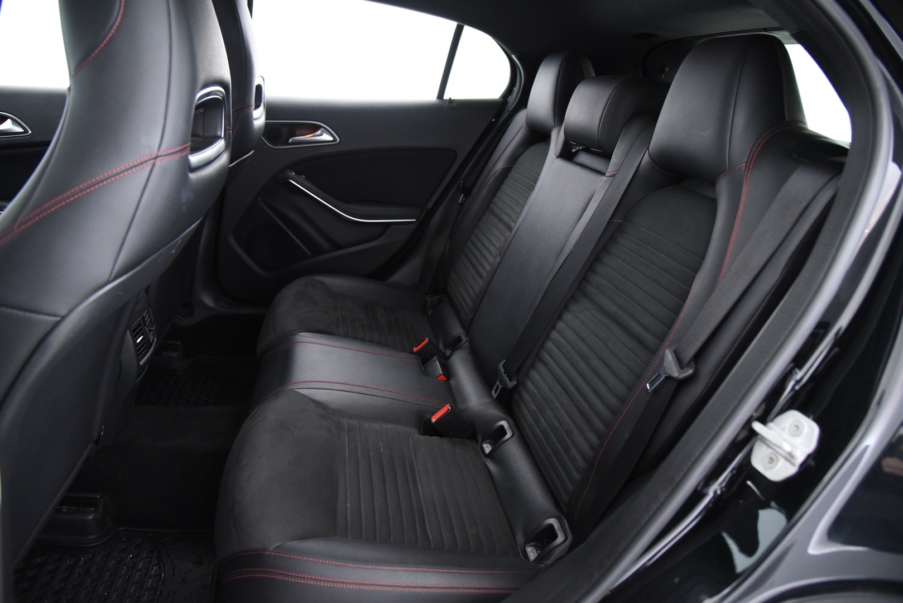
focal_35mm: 24
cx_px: 452
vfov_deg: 53.2
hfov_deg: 73.7
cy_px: 302
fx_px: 602
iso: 4000
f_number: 4
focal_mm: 24
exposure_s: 1/15
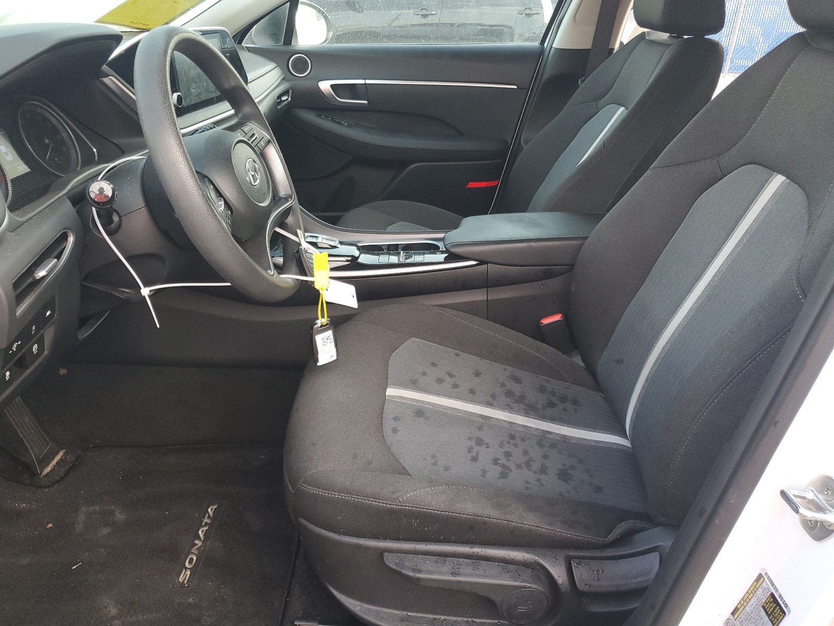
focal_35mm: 26
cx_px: 417
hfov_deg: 67.3
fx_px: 626
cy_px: 313
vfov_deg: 53.1
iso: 82
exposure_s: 1/120
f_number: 1.5
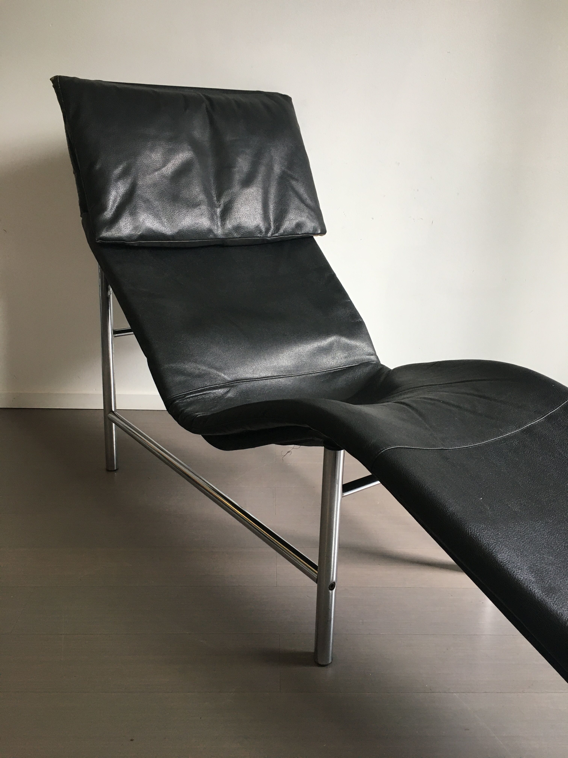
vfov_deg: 61.7
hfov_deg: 48.2
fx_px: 634
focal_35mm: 29
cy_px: 379
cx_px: 284
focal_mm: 4.15
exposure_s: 1/33
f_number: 2.2
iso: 125
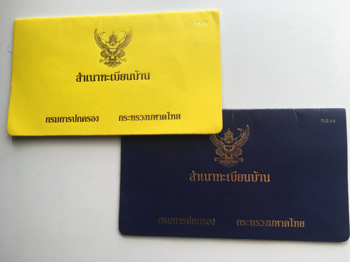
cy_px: 131
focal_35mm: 29
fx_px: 293
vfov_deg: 48.2
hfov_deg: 61.7
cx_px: 175
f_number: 2.2
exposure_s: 1/100
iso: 32
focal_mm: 4.15
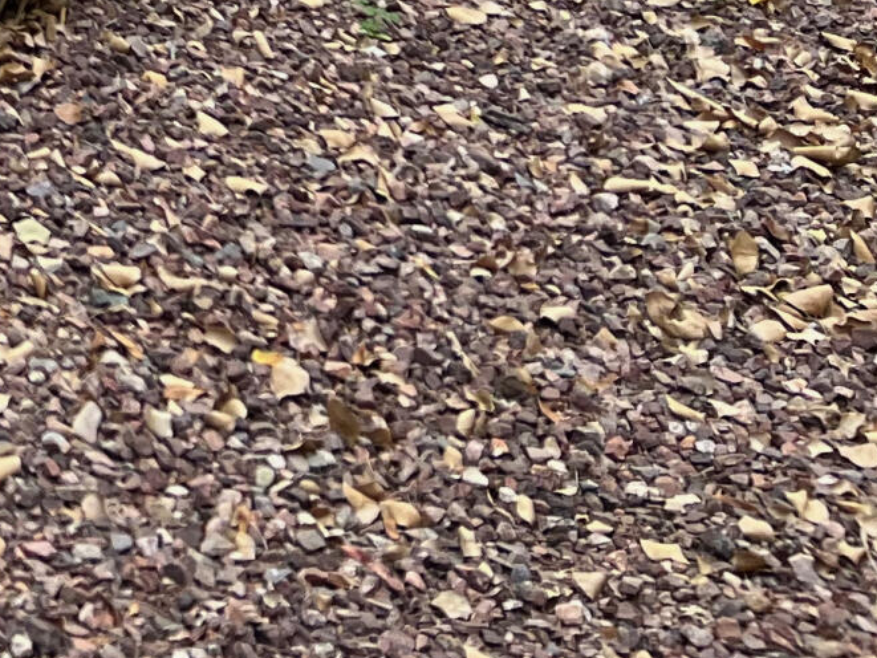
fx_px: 2990
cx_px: -1034
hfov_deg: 13.5
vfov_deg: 11.1
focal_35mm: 118
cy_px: -771
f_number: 1.5
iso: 50
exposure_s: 1/346
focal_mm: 5.7
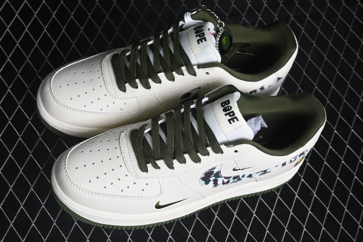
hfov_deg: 27.0
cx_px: 182
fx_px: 756
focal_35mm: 75
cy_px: 121
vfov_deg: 18.2
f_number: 7.1
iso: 160
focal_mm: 50
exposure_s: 1/80
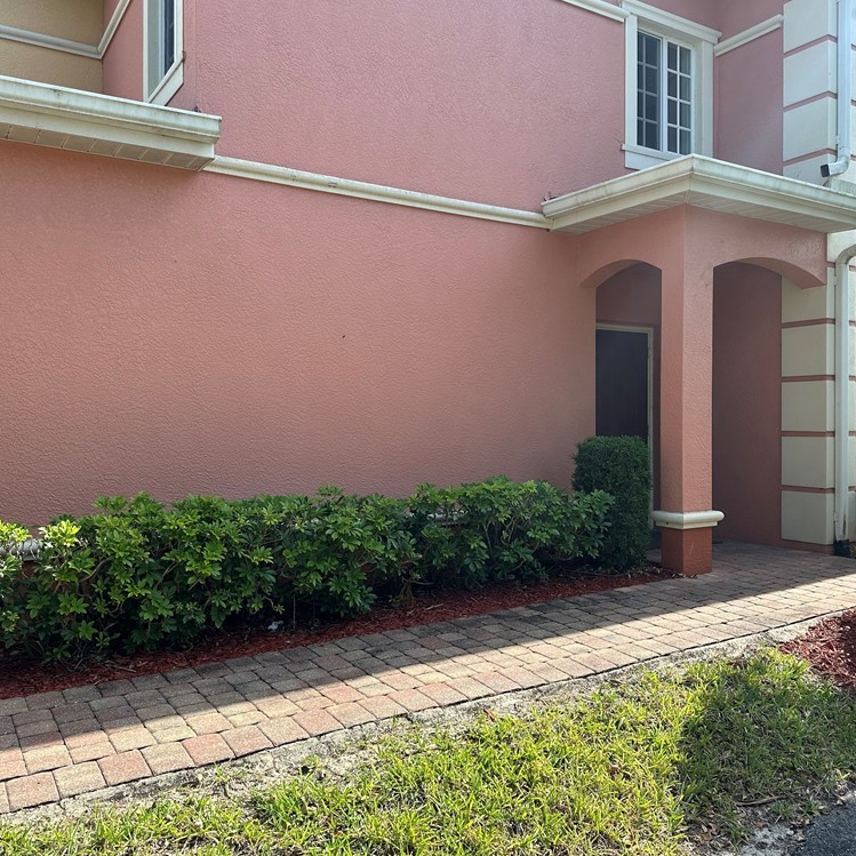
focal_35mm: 29
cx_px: 447
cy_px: 425
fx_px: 811
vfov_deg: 55.6
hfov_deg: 55.6
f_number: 1.78
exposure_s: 1/1541
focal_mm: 6.86
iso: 80
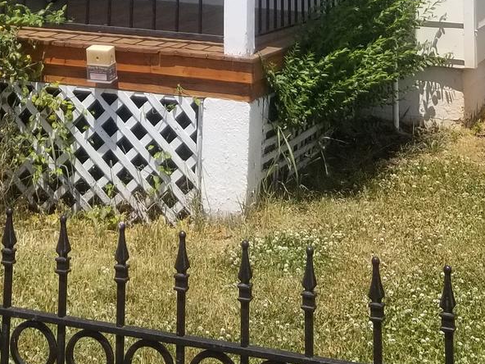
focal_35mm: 90
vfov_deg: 14.8
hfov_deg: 21.5
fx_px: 1261
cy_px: -235
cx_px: 111
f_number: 1.7
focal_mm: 4.25
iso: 50
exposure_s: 1/2448
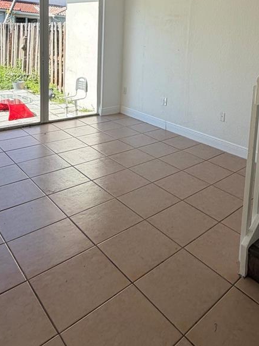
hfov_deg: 46.5
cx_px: 195
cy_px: 78
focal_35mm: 29
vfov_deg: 57.8
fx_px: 289
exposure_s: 1/293
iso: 50
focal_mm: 2.22
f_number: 2.2
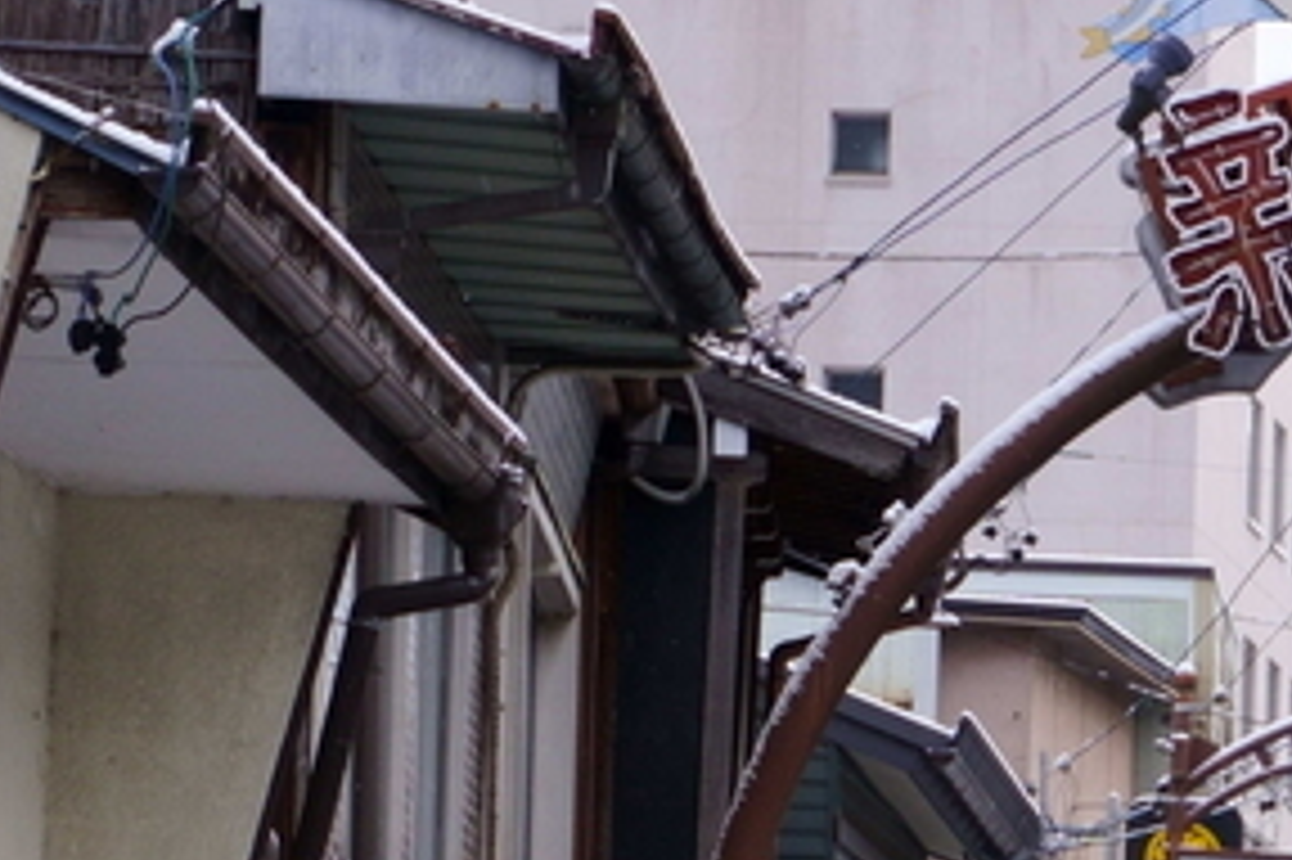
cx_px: 1877
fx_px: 11262
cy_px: 1009
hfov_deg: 6.5
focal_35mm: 314
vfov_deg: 4.4
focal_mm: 50
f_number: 9
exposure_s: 1/80
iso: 160
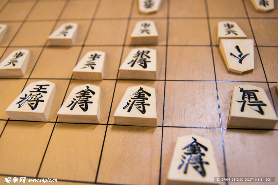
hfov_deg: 53.2
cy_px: 92
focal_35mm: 36
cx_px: 139
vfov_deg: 36.8
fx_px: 278
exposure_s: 1/30
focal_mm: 24
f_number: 2.8
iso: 400
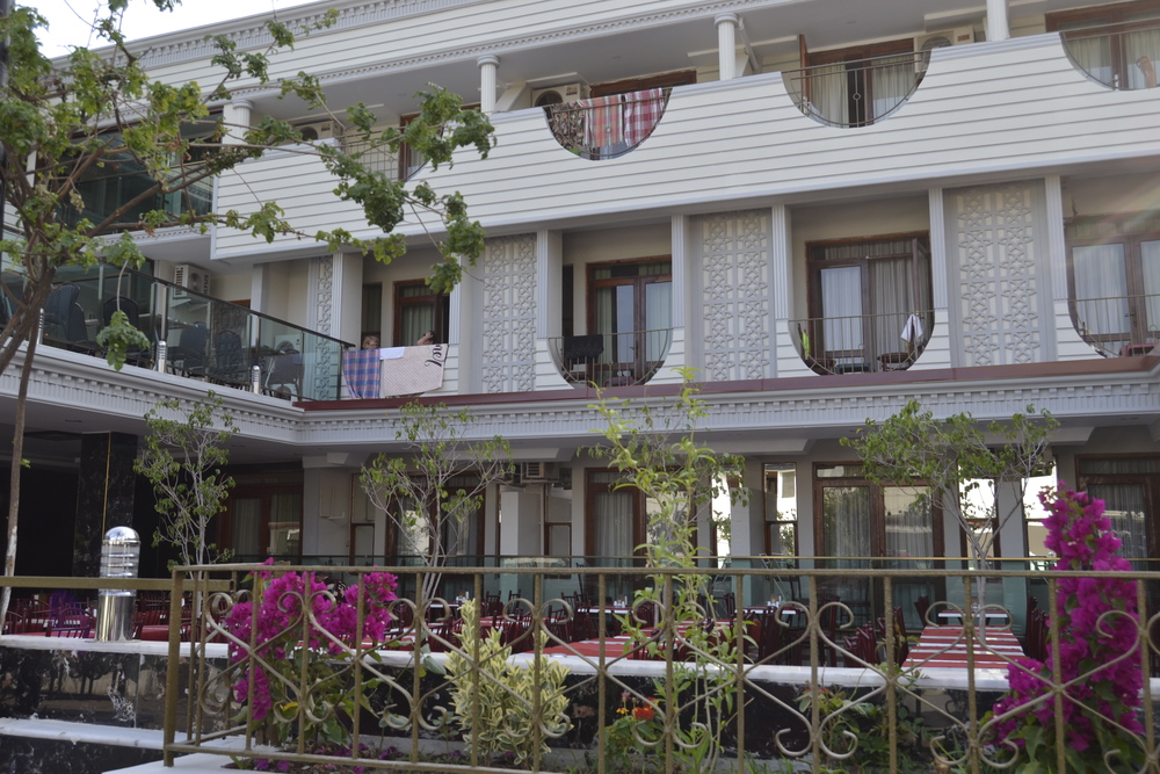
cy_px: 387
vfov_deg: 40.0
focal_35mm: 33
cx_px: 580
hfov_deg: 57.2
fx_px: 1063
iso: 125
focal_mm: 22
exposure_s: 1/125
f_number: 5.6
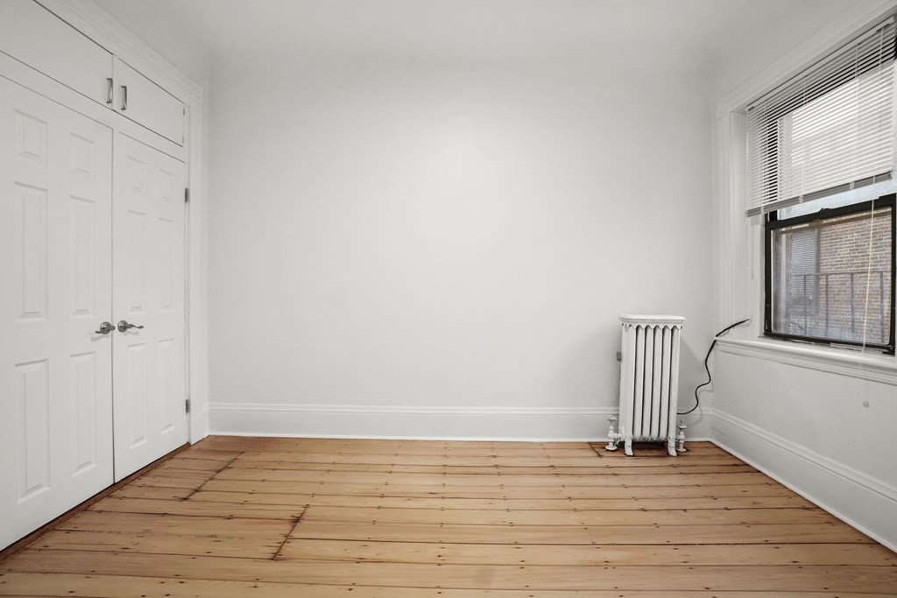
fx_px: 374
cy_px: 299
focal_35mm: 15
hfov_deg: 100.4
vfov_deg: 77.3
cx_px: 448
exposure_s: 1/4
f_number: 7.1
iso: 320
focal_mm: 10
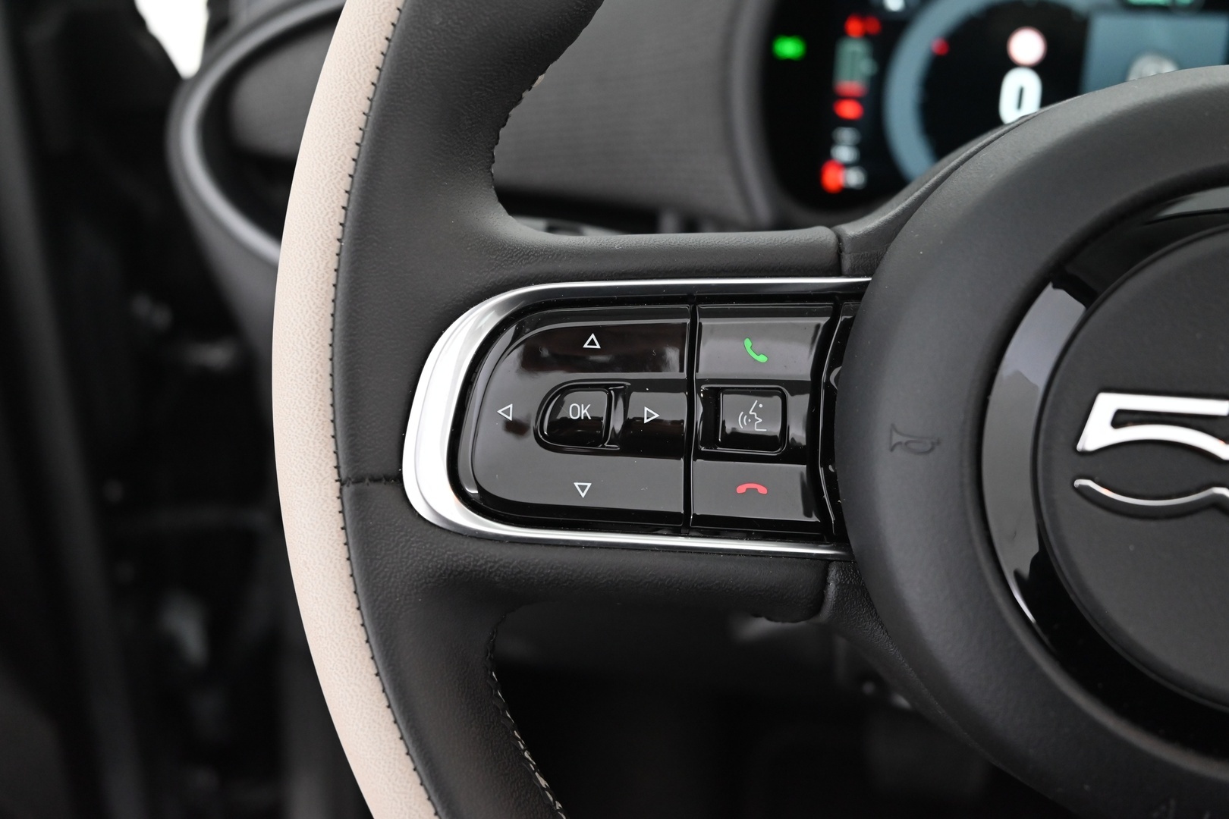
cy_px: 410
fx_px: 1178
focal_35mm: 34
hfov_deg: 55.1
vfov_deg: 38.4
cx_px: 614
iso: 4000
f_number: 5
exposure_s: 1/60
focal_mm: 34.5
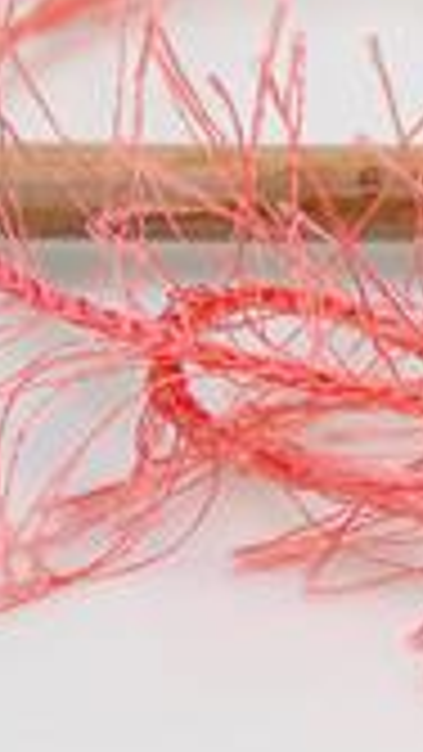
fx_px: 4365
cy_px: 308
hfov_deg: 5.5
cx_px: 486
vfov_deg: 9.8
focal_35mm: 219
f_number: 2.9
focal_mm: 17.25
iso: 200
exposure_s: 1/24
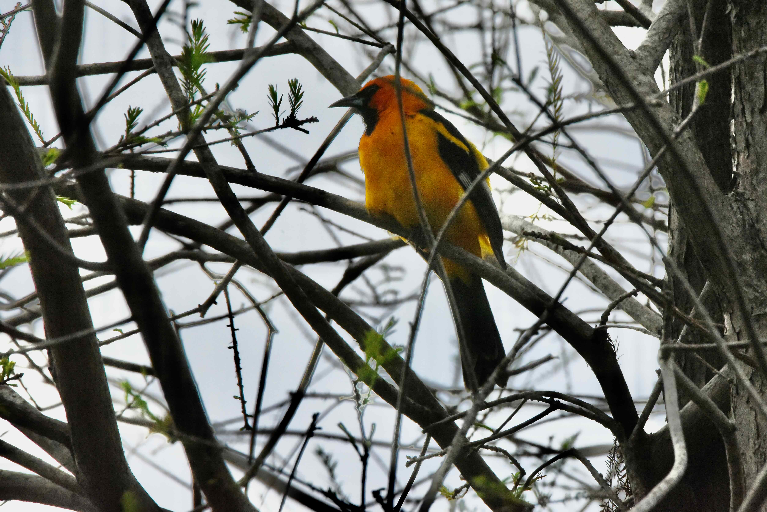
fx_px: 12787
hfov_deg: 3.4
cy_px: 256
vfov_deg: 2.3
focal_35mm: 600
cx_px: 384
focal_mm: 600
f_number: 25
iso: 10000
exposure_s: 1/3200
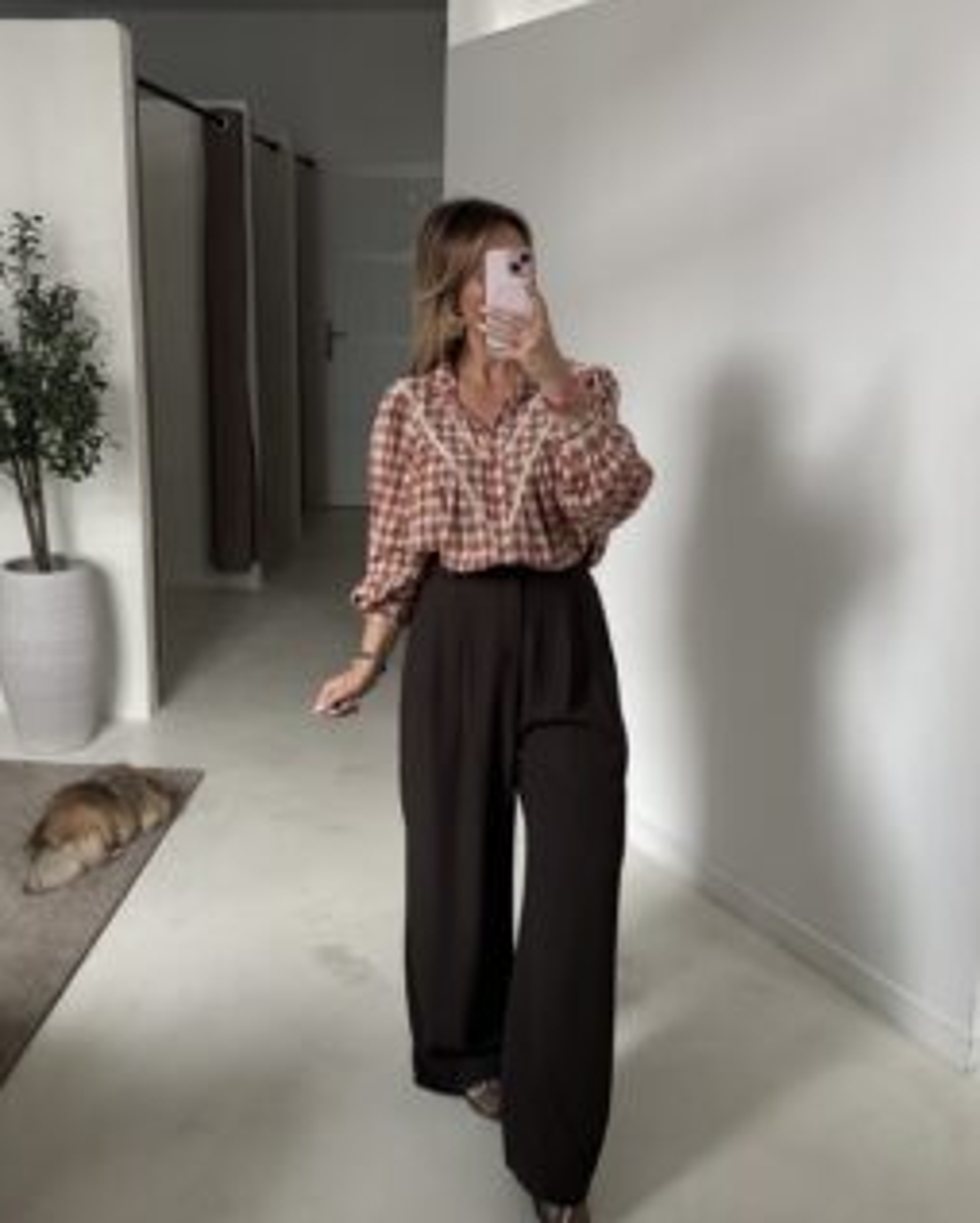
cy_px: 548
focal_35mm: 32
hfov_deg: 45.7
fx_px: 1159
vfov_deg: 55.5
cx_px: 417
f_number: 1.6
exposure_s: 1/60
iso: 320
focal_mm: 5.96
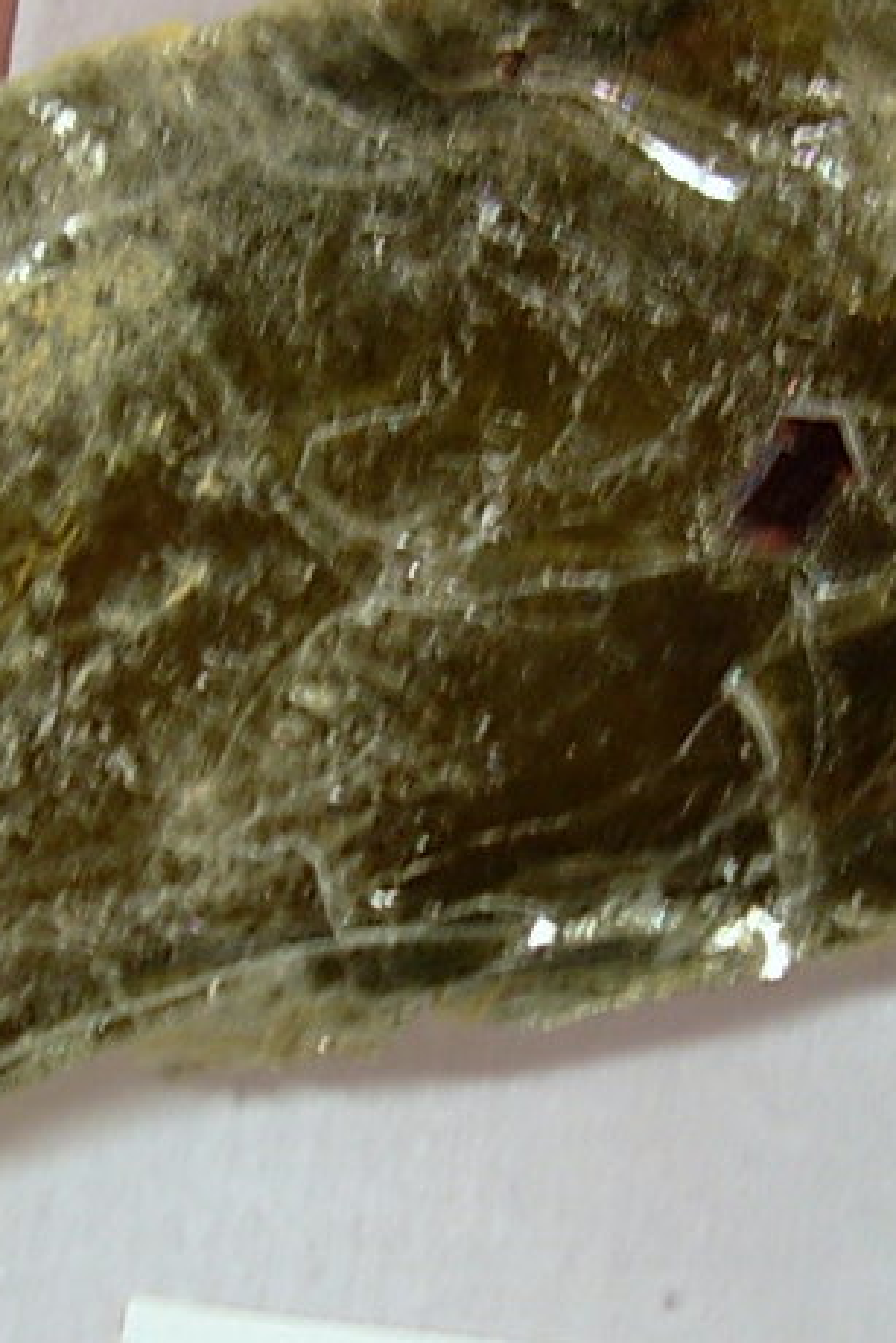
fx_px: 3283
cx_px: 490
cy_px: 788
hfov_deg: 15.5
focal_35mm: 88
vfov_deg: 23.1
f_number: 2.9
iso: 50
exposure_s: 1/13.5
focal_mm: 6.3
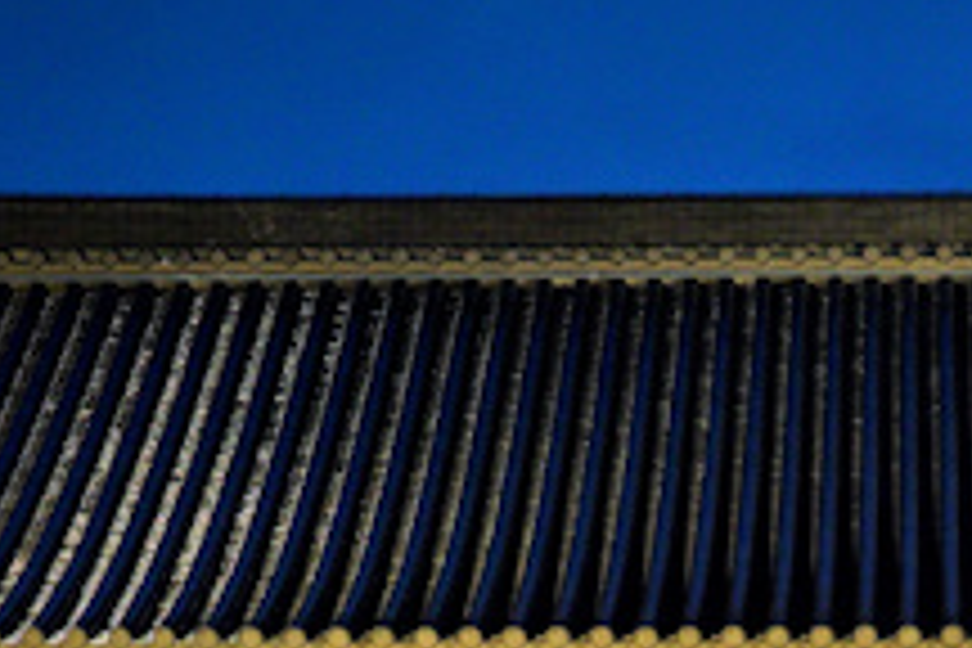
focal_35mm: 204
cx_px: 922
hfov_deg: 10.0
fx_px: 5508
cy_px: 1323
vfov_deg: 6.5
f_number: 2.8
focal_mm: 30.6
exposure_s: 1/50
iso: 640
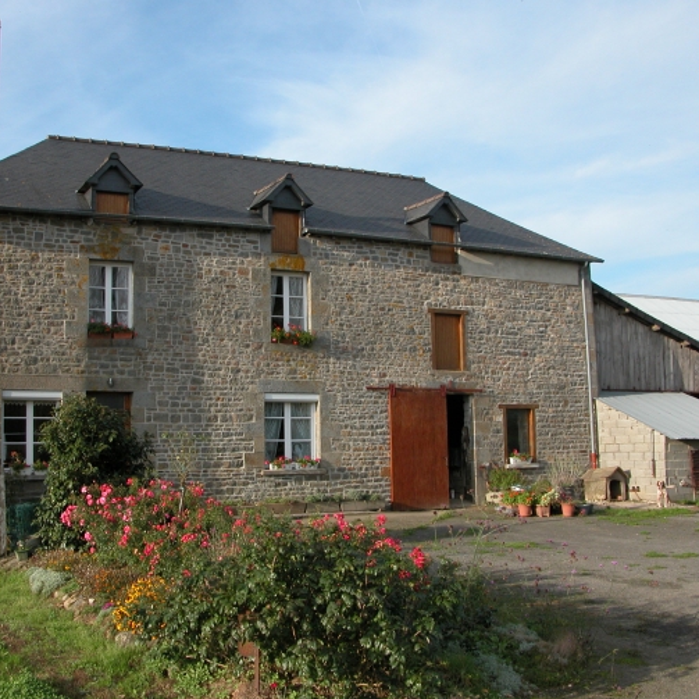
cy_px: 345
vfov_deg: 40.0
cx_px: 300
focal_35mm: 42
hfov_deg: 39.9
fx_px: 960
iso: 100
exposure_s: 1/246
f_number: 5.6
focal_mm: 8.9
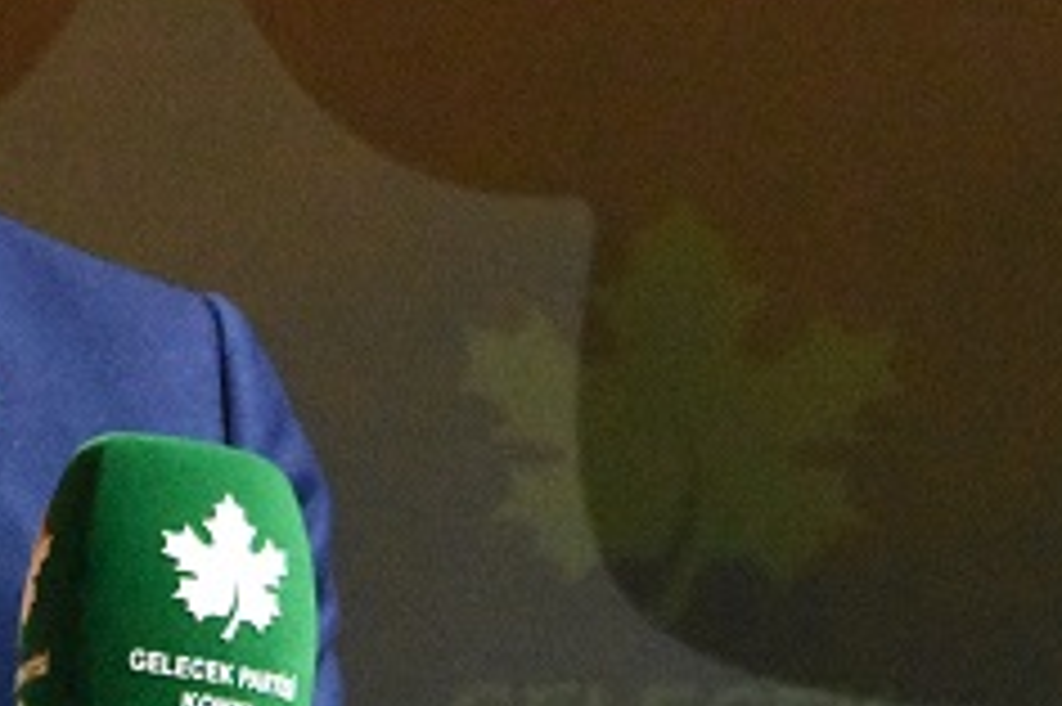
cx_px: -338
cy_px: 196
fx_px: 20243
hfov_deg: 3.0
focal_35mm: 687
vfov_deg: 2.0
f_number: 7.1
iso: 14400
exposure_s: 1/100
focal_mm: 135
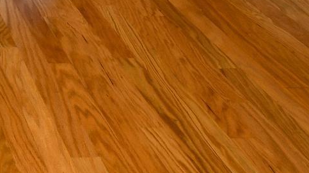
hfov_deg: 21.7
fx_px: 655
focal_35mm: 80
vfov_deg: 12.2
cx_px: -168
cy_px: -231
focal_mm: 12
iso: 100
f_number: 8
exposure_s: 1/250
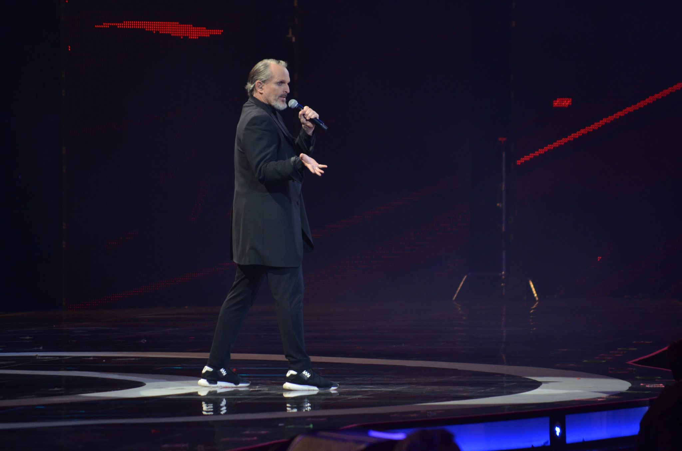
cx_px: 341
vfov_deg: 5.1
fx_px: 5104
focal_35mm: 270
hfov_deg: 7.6
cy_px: 226
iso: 1000
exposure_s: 1/160
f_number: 5.6
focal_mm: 180
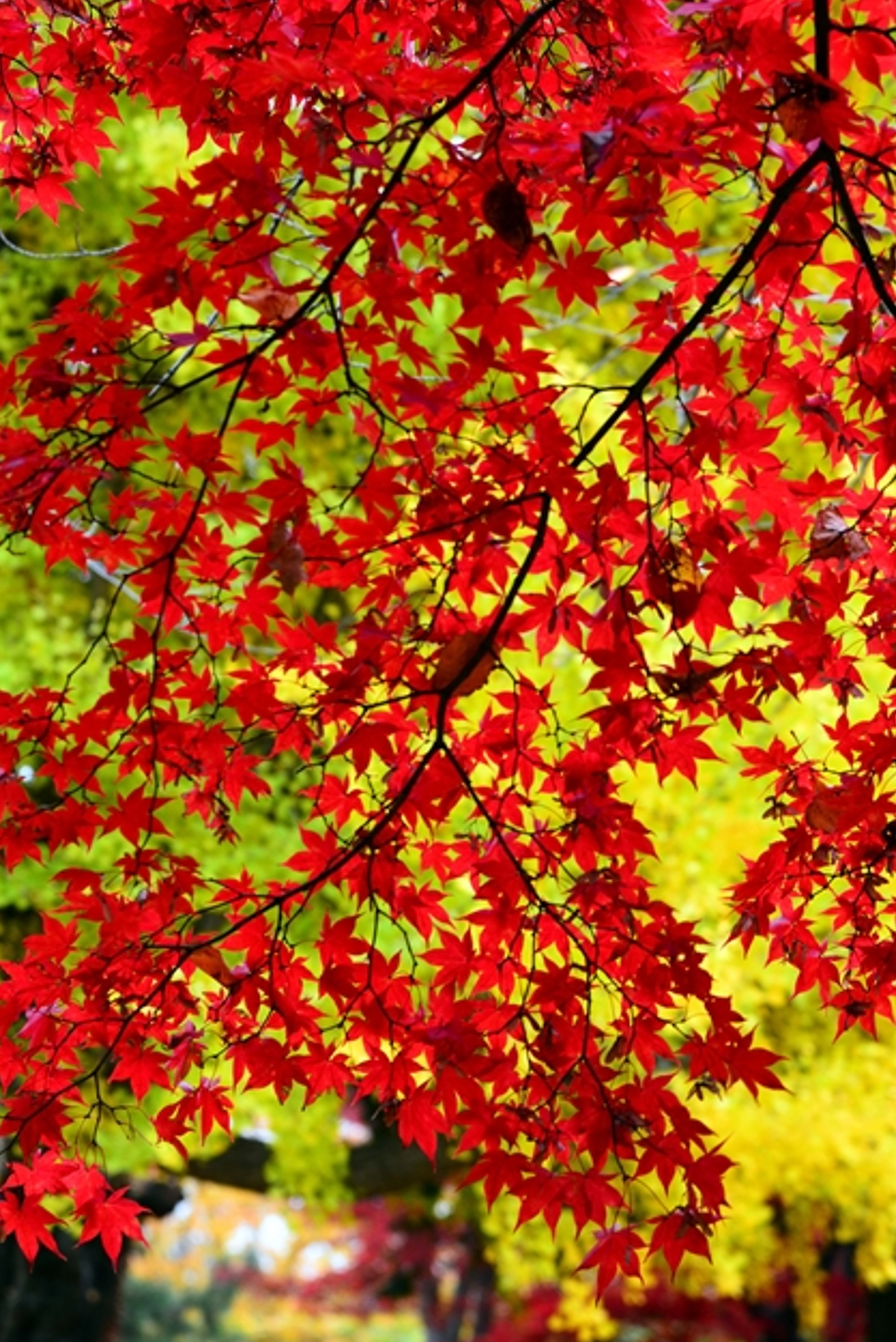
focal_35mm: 150
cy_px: 570
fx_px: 5590
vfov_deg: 13.7
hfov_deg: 9.2
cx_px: 390
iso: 800
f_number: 6.3
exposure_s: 1/160
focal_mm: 120
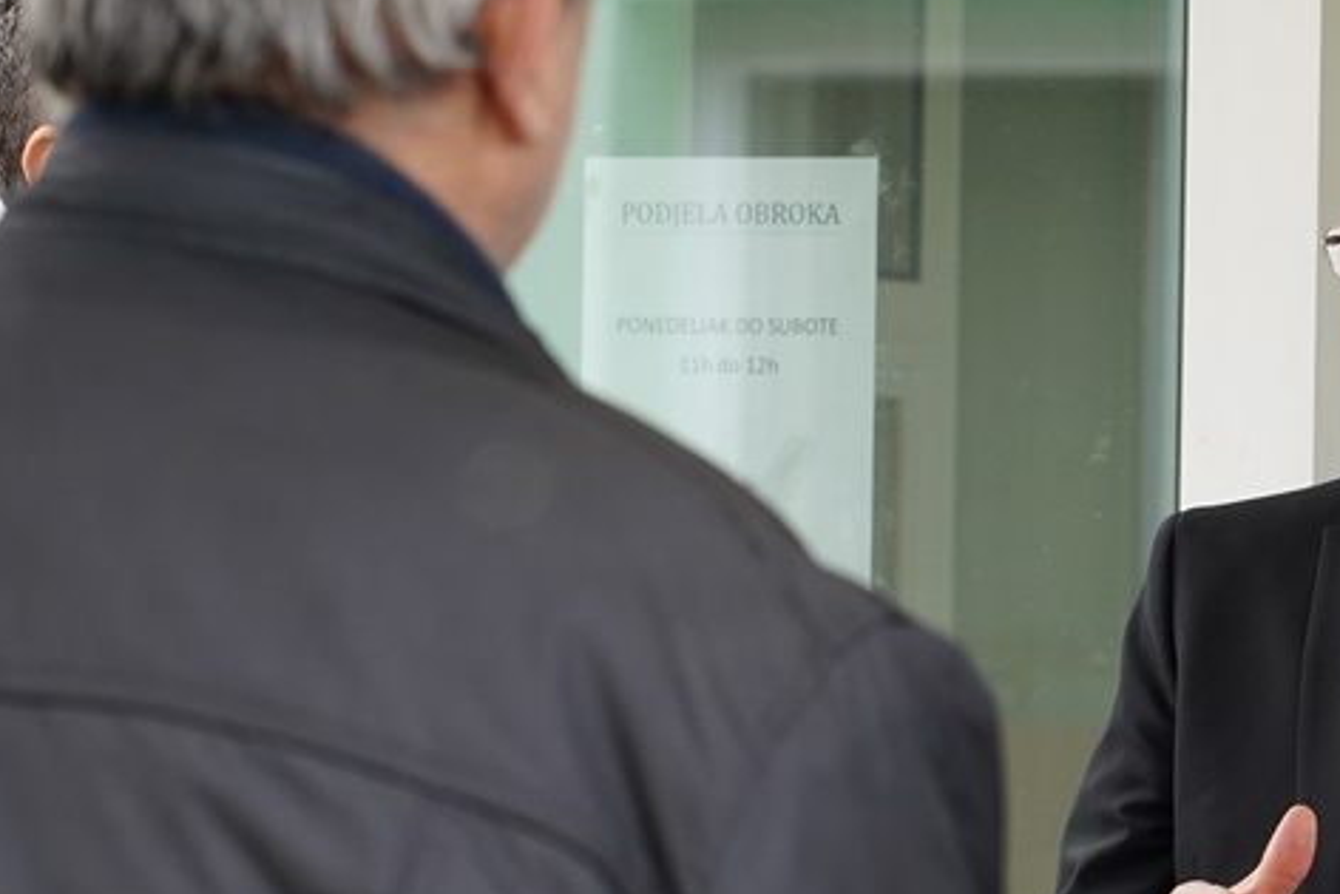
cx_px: 1215
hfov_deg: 7.7
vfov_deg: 5.1
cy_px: 658
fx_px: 9941
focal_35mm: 267
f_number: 5.6
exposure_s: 1/400
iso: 1000
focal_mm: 105
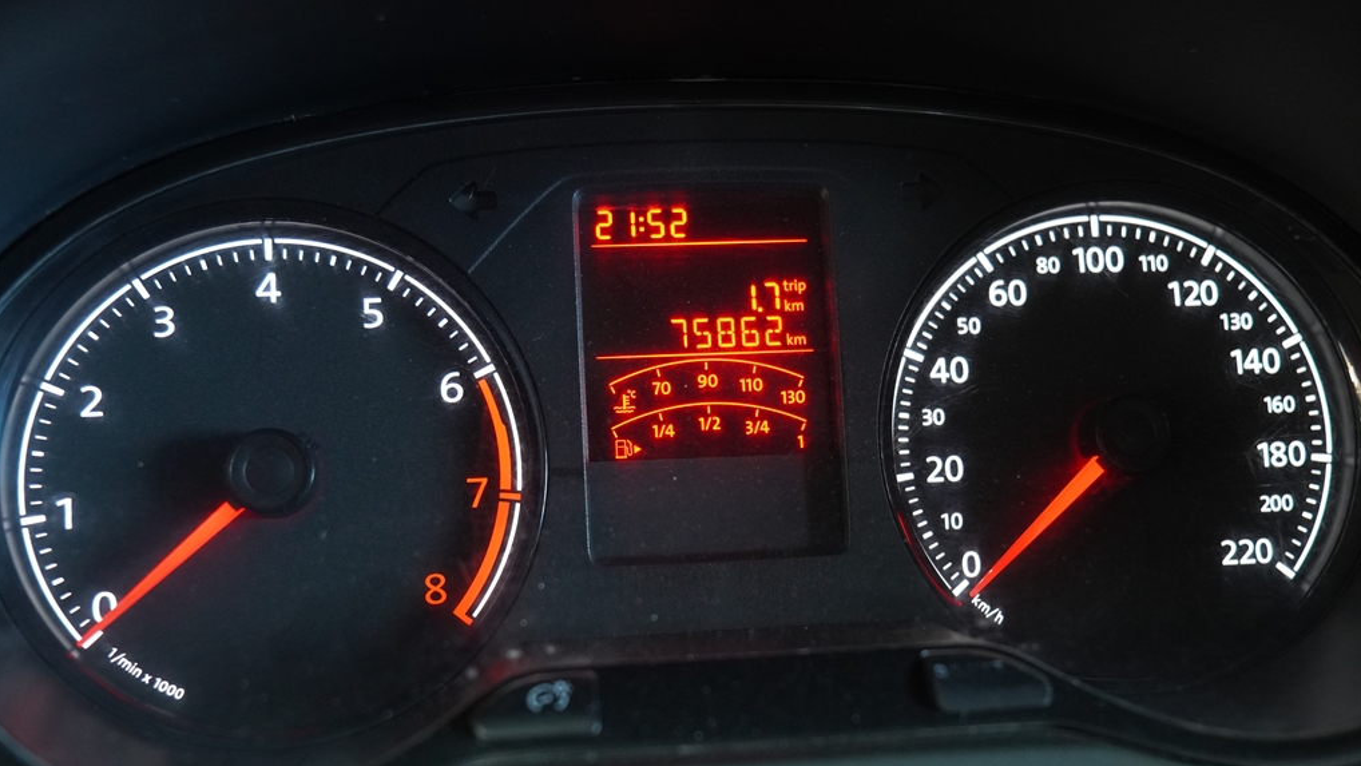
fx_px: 1427
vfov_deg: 30.0
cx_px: 679
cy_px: 444
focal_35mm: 40
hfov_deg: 51.0
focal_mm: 25
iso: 1600
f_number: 2.8
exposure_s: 1/60
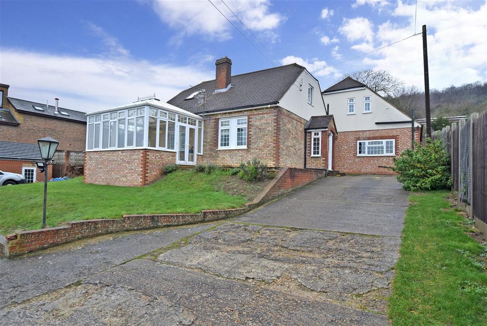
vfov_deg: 63.3
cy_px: 163
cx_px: 244
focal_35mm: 20
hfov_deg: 85.4
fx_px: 264
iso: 400
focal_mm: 13
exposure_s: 1/80
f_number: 11
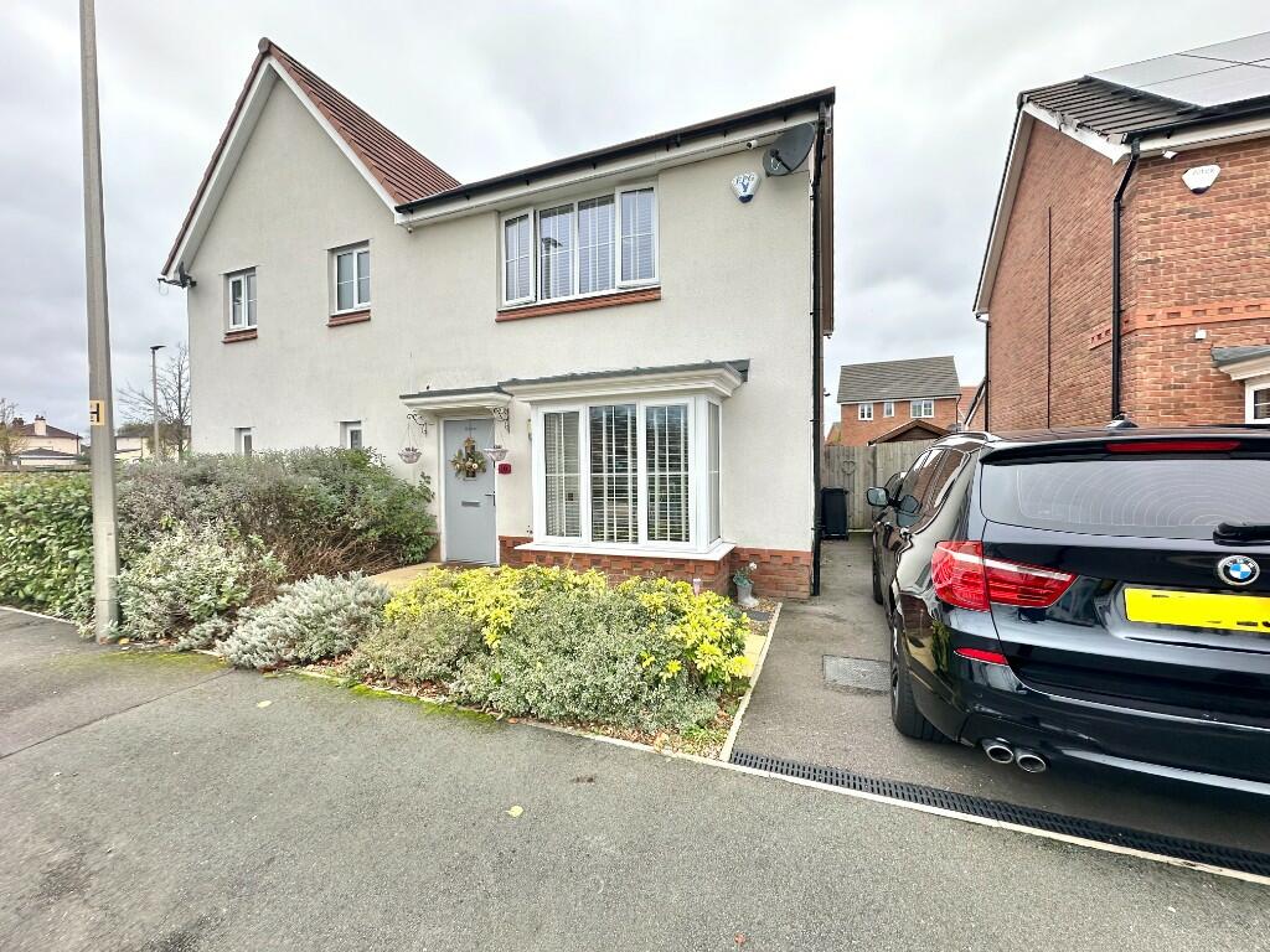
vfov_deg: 85.7
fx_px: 514
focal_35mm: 14
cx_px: 635
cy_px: 476
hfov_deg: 102.1
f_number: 2.2
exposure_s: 1/157
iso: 40
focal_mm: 2.22
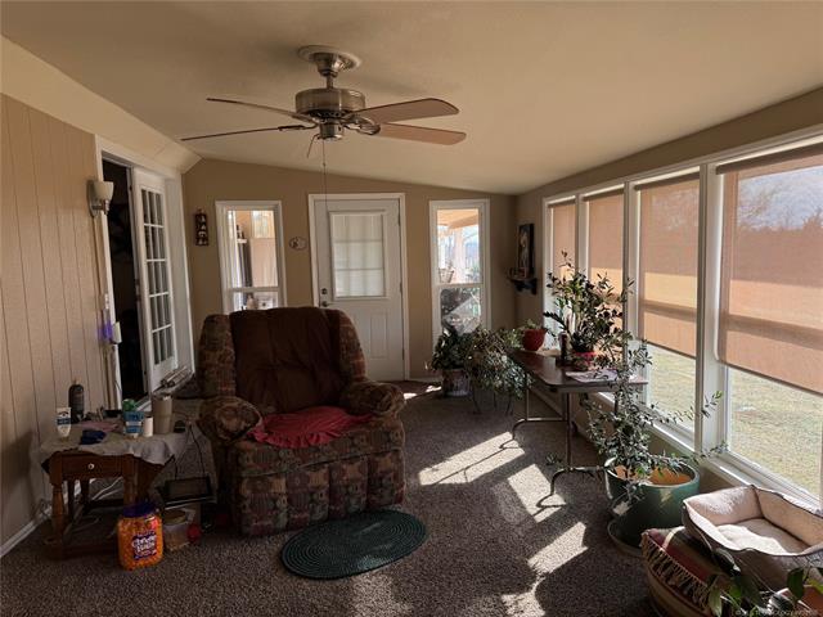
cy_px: 308
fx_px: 571
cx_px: 412
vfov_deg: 56.8
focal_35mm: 24
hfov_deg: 71.6
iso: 80
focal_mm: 6.76
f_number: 1.78
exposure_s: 1/409
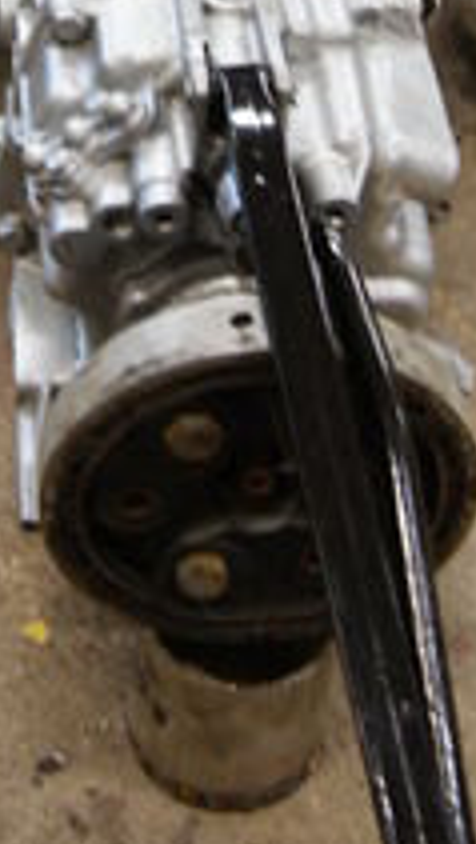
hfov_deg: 13.9
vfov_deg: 23.5
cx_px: 36
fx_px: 1926
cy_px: -24
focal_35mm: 86
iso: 400
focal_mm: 18
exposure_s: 1/5
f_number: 3.5
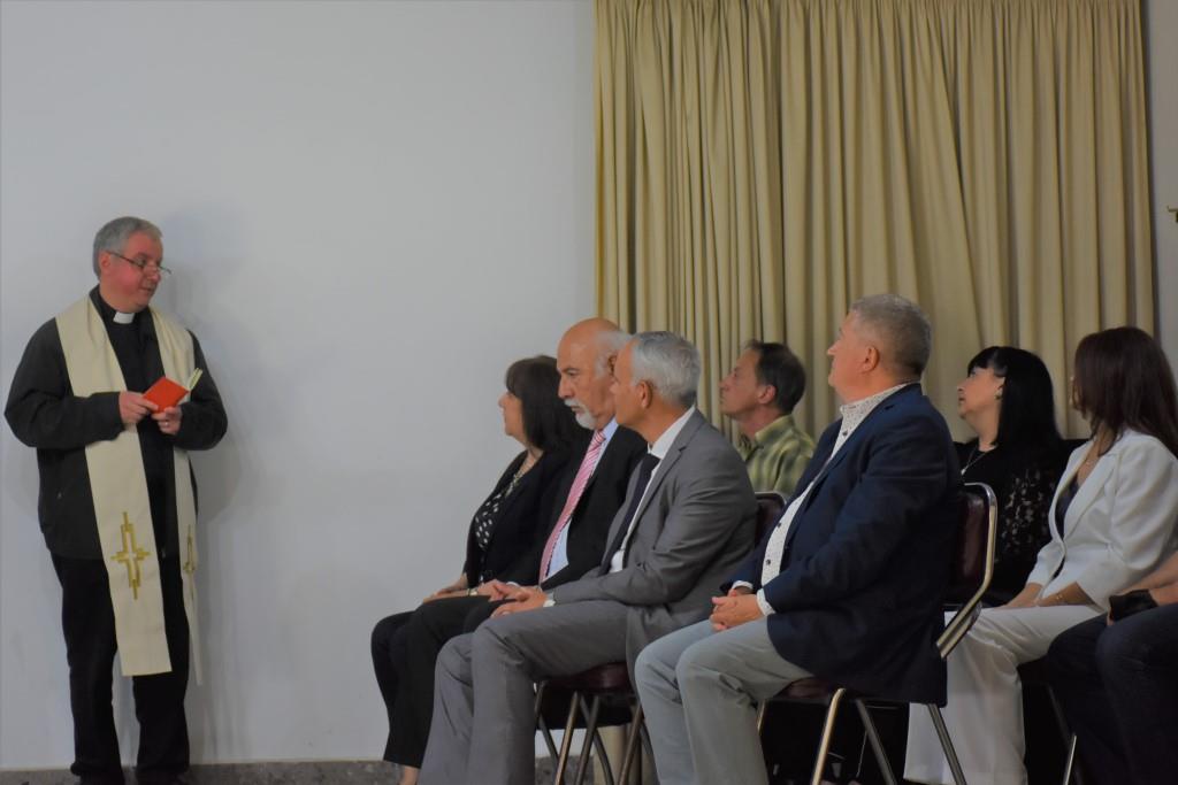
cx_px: 589
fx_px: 2945
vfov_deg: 15.2
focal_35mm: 90
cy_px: 392
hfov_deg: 22.6
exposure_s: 1/80
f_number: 5
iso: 800
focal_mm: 60
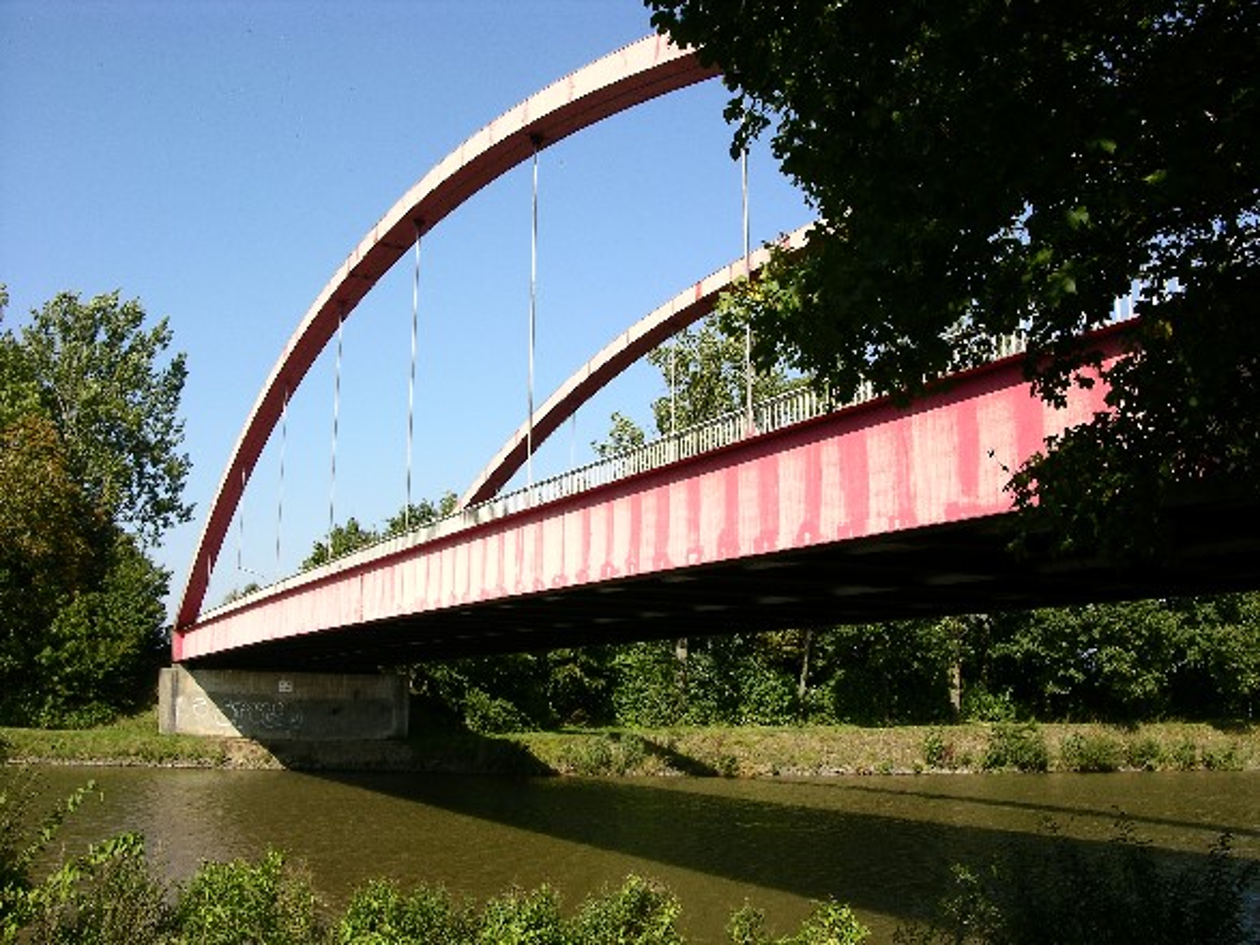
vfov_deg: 40.7
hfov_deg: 52.6
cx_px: 630
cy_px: 472
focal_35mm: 35
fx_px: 1274
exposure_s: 1/131
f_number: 7.1
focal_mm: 8.9
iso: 50
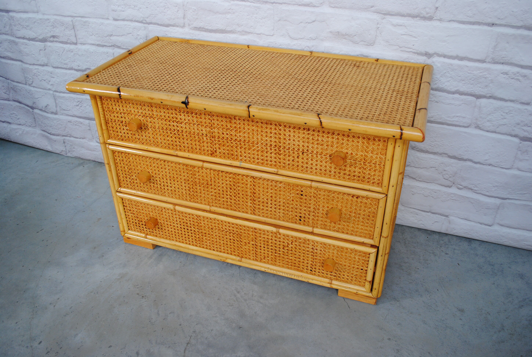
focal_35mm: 30
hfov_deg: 61.8
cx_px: 266
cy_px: 178
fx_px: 444
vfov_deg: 43.8
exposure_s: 1/100
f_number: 5
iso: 200
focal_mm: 20
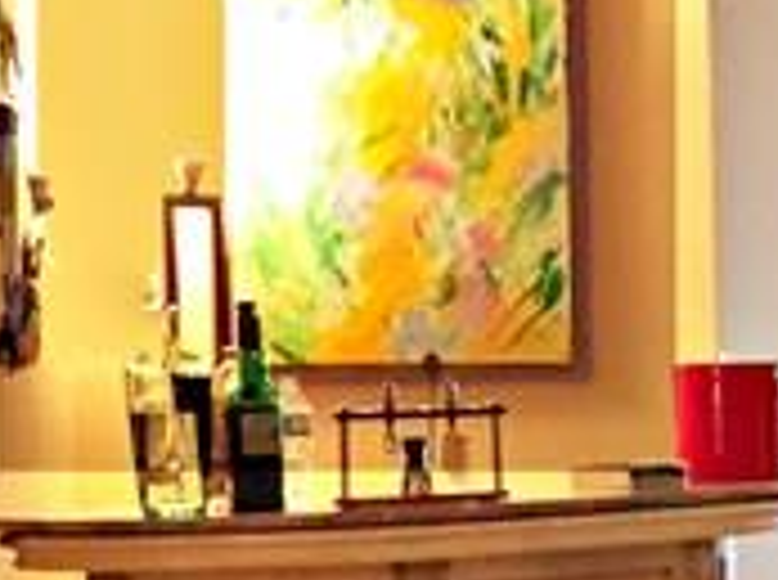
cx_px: 1565
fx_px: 3858
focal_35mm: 172
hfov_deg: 10.6
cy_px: 454
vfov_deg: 8.6
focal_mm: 4.15
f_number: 2.2
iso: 80
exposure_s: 1/30
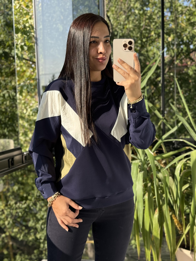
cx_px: 98
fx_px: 362
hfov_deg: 30.3
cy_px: 130
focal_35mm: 48
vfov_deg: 39.7
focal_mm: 6.76
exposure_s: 1/794
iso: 100
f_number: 1.78
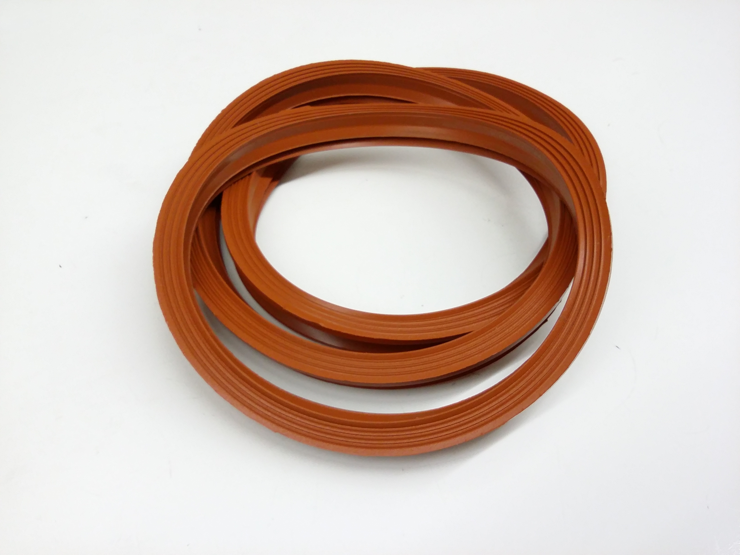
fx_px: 684
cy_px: 278
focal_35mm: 32
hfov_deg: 56.8
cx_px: 370
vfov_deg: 44.2
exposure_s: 1/15
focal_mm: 3.4
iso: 160
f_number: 2.4
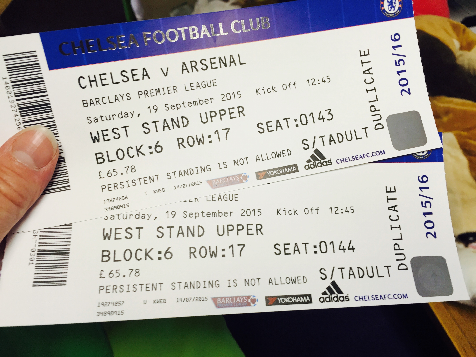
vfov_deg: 48.2
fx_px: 399
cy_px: 178
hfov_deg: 61.7
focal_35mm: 29
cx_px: 238
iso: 80
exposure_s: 1/33
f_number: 2.2
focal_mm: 4.15
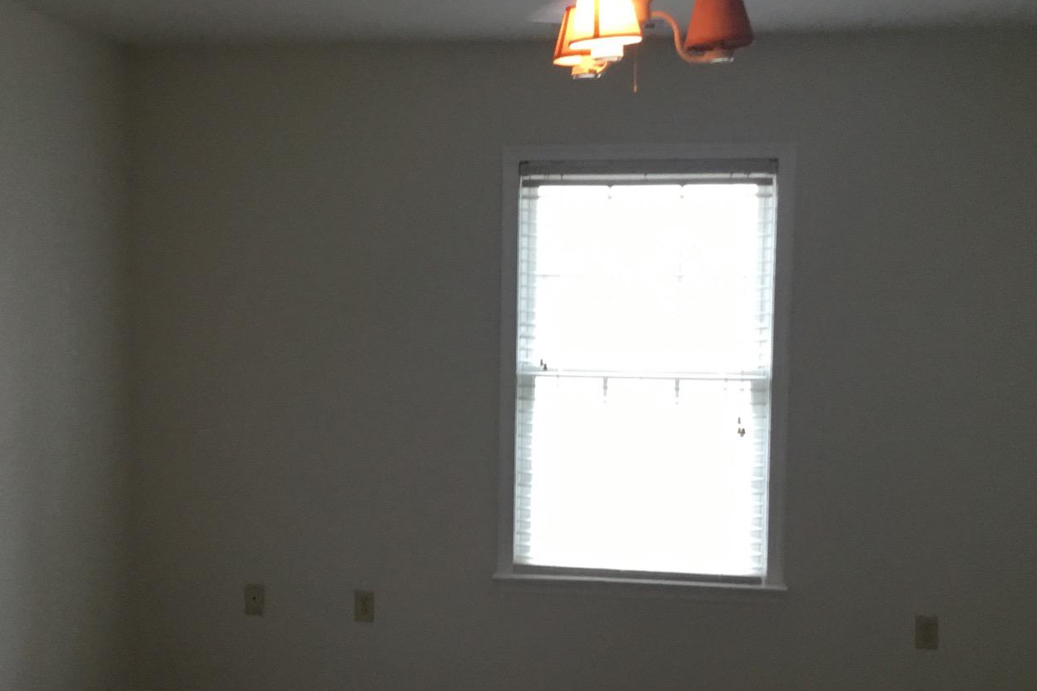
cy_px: 394
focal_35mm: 53
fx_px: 1527
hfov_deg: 37.2
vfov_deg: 25.5
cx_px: 365
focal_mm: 3.3
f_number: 2.4
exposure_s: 1/30
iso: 100
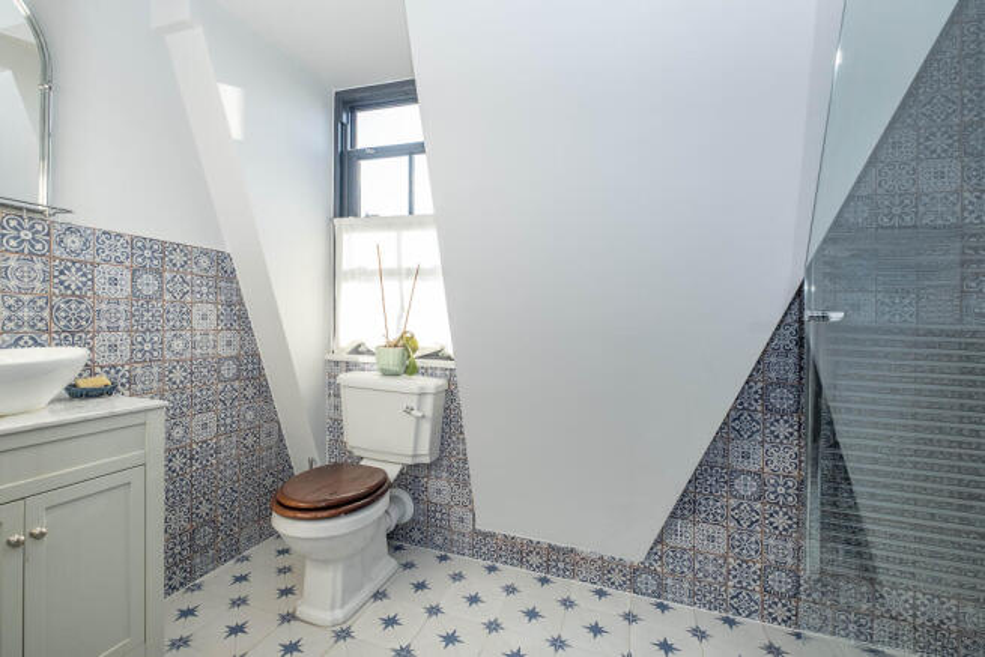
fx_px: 410
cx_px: 492
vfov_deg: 77.4
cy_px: 328
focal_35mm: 15
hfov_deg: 100.4
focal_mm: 10
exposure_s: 1/200
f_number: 5.6
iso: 400
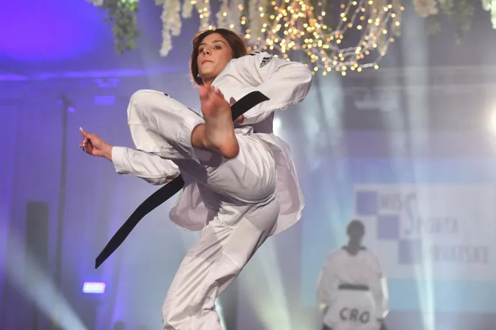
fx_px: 964
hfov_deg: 28.9
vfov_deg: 19.4
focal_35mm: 70
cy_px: 165
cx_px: 248
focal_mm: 70
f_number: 5
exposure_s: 1/400
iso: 1000
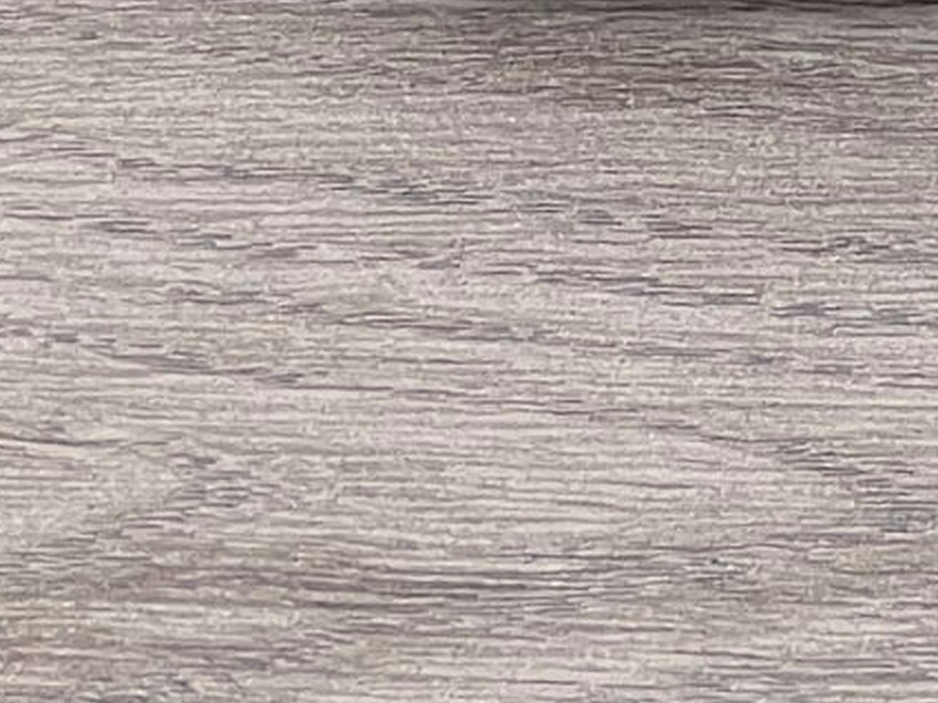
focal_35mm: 465
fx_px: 12600
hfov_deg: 4.1
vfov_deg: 3.1
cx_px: 2571
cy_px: -1289
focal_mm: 9
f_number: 2.8
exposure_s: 1/100
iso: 40
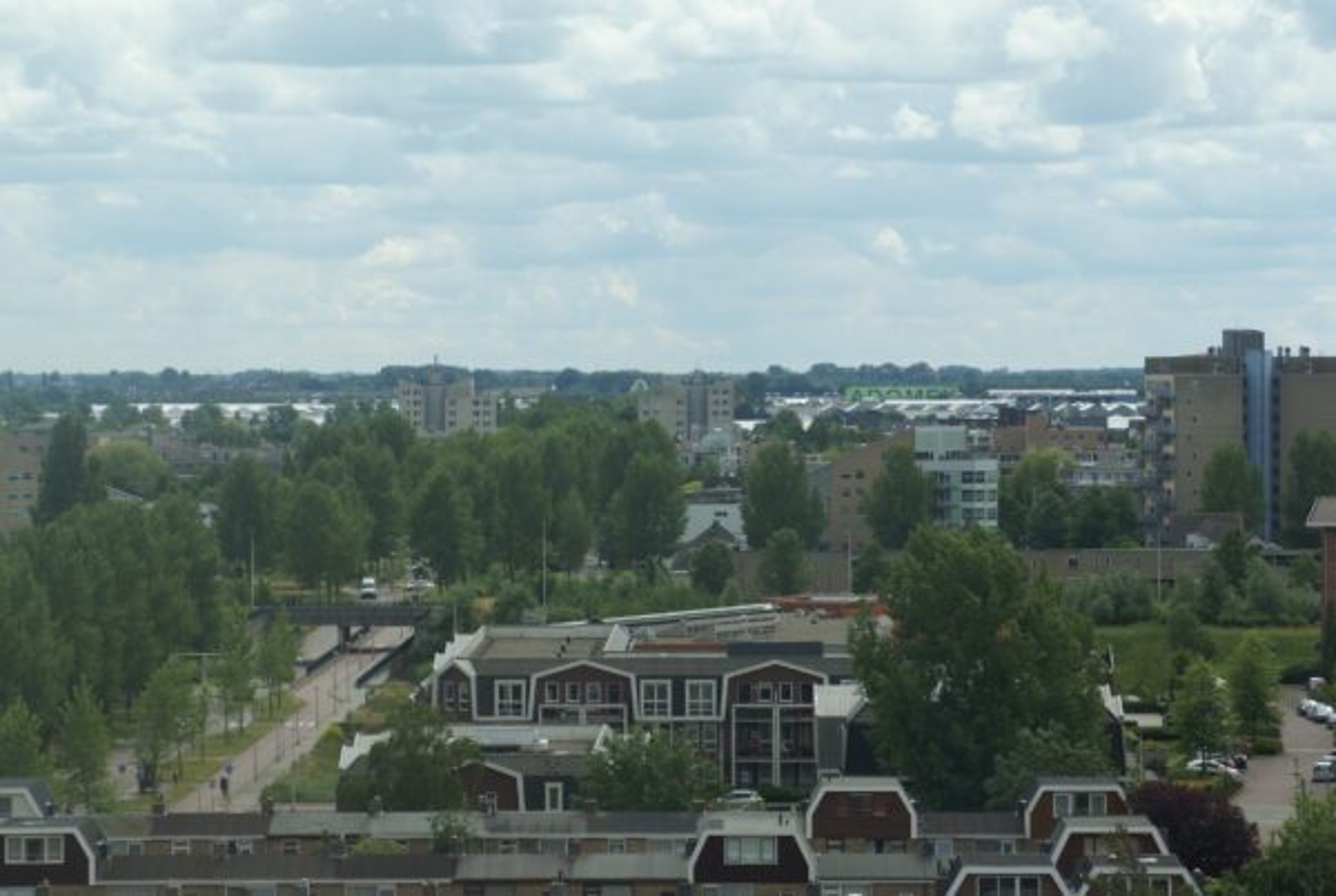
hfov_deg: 12.4
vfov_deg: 8.3
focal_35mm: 165
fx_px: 6132
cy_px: 448
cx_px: 668
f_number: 8
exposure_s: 1/250
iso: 100
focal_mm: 110
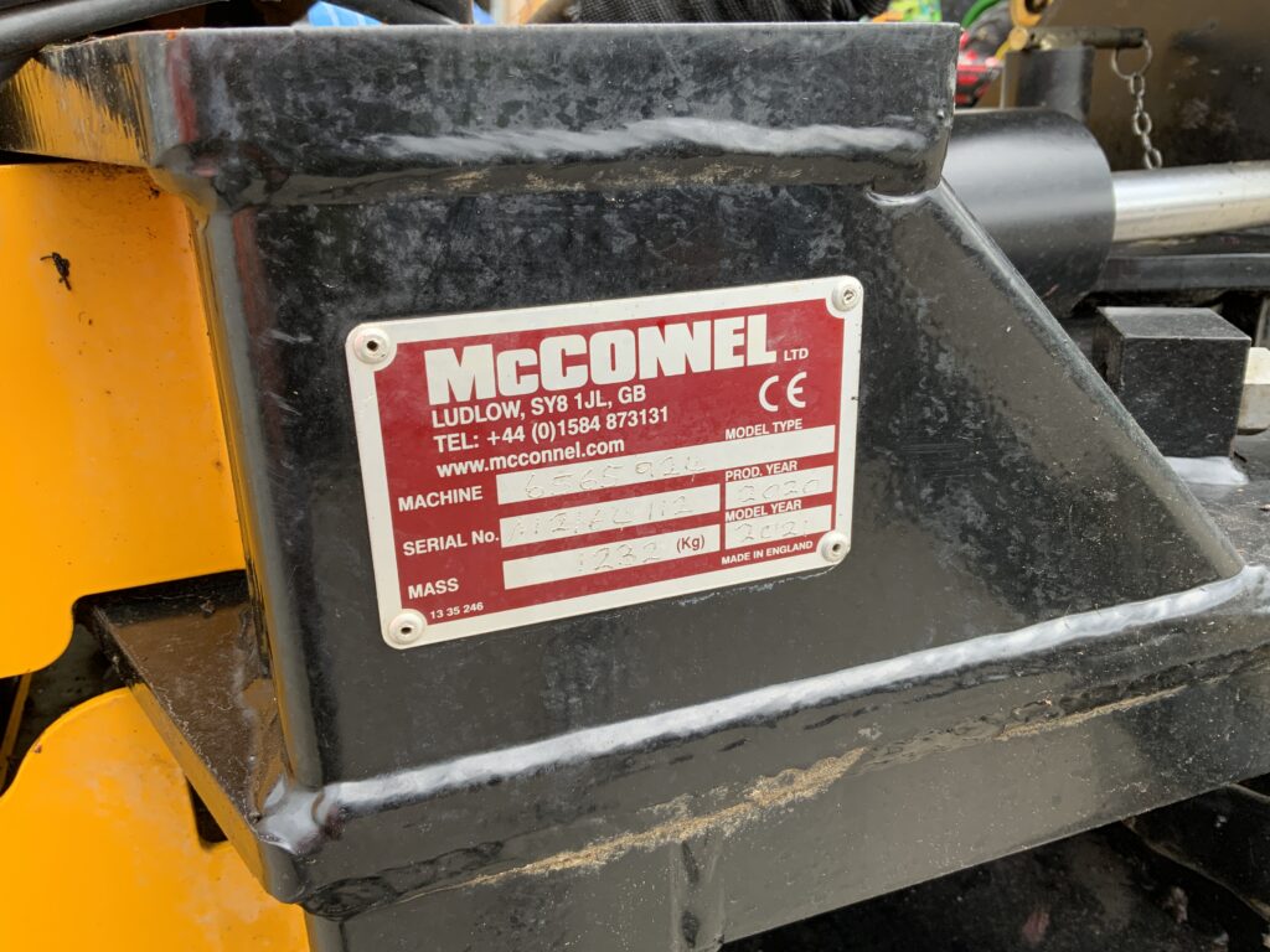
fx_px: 1064
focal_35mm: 29
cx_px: 635
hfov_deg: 61.7
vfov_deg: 48.2
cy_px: 476
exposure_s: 1/122
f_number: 1.8
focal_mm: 3
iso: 20
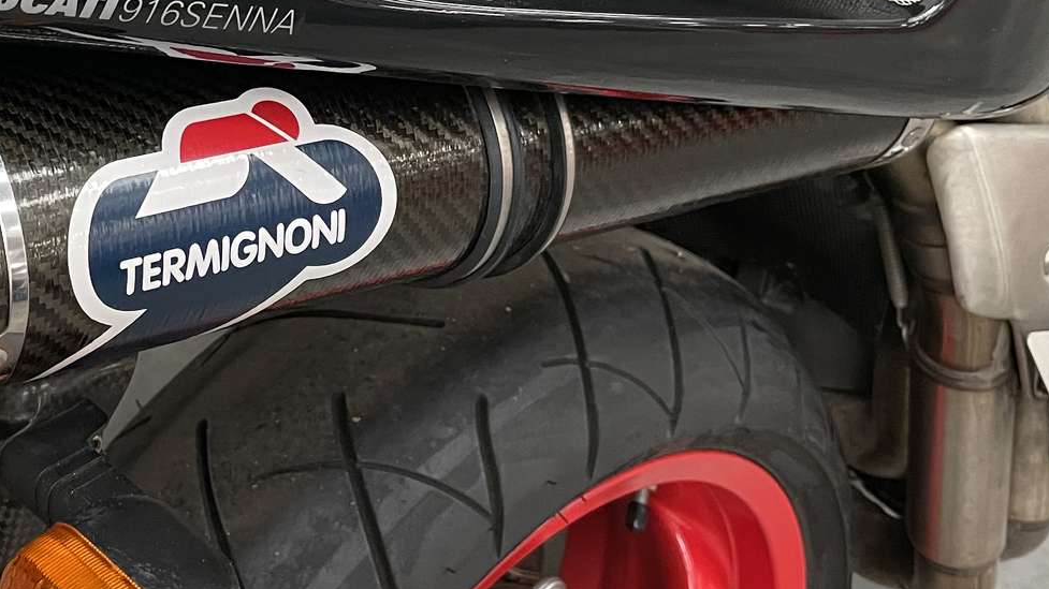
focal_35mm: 58
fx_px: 1613
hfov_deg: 34.5
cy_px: -45
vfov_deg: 19.9
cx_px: 161
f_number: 1.6
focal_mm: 4.2
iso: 320
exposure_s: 1/60
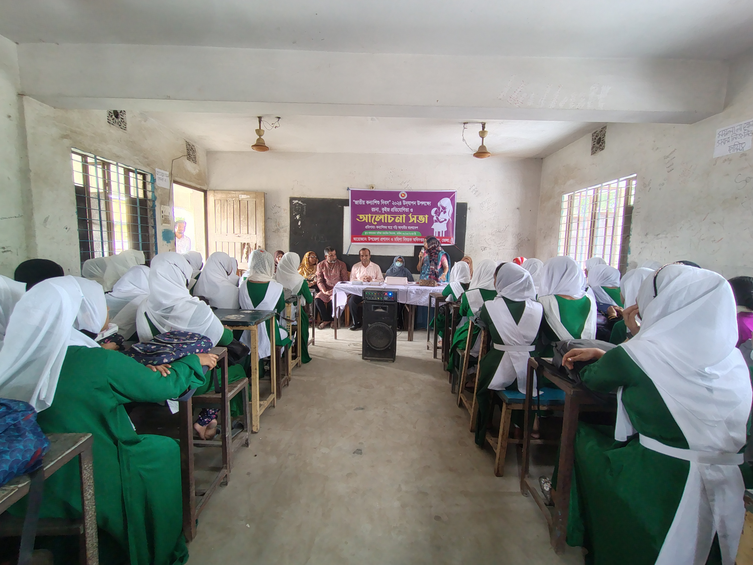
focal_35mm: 16
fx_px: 348
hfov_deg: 94.5
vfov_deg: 78.1
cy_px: 282
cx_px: 376
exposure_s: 1/20
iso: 363
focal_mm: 1.66
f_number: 2.2
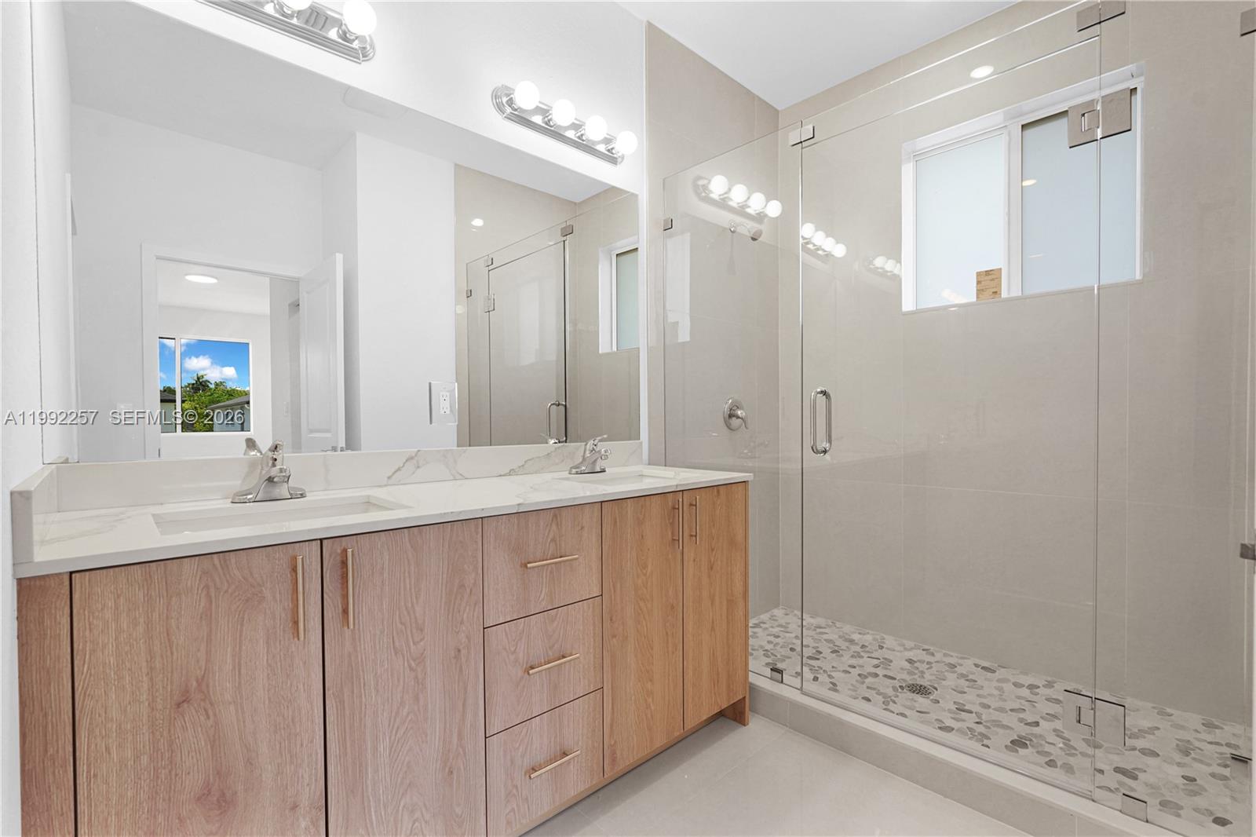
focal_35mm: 16
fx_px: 558
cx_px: 628
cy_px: 418
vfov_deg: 73.7
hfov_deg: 96.7
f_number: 7.1
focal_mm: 16
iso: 400
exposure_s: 1/30
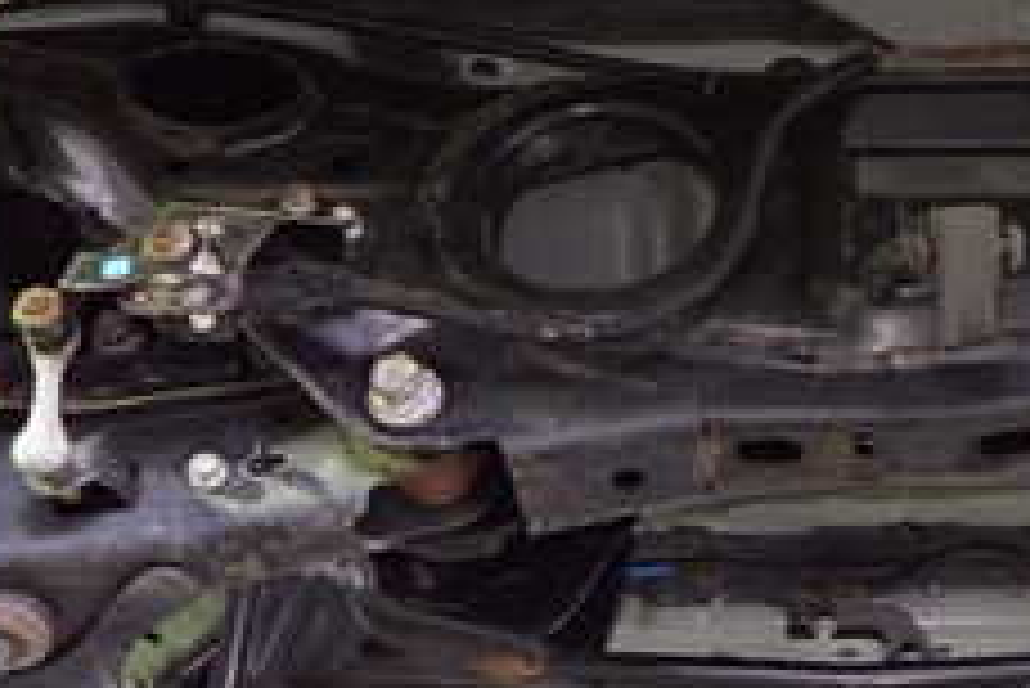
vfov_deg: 20.0
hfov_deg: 28.5
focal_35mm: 68
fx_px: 1947
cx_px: 927
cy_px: 423
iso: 800
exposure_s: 1/25
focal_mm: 4.5
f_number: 2
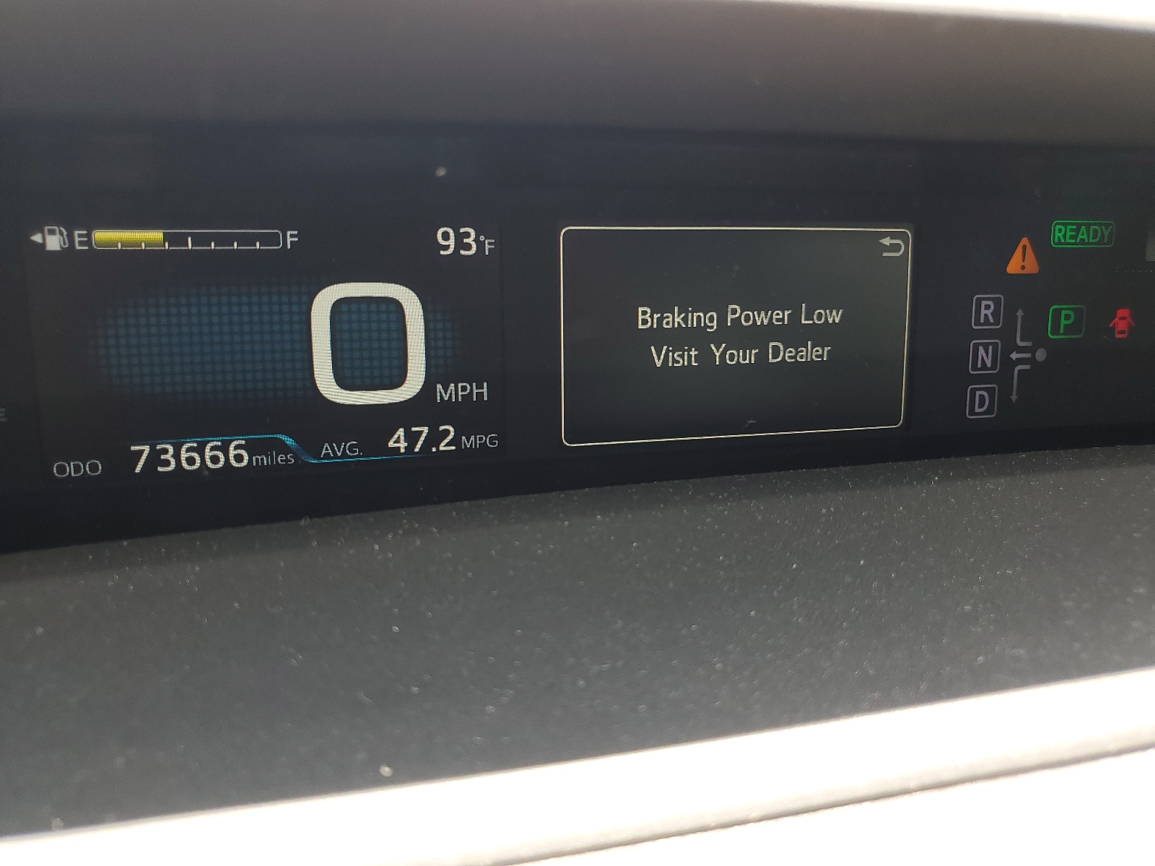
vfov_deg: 53.1
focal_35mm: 26
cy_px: 433
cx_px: 578
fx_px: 868
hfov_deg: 67.3
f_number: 1.5
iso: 50
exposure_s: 1/143
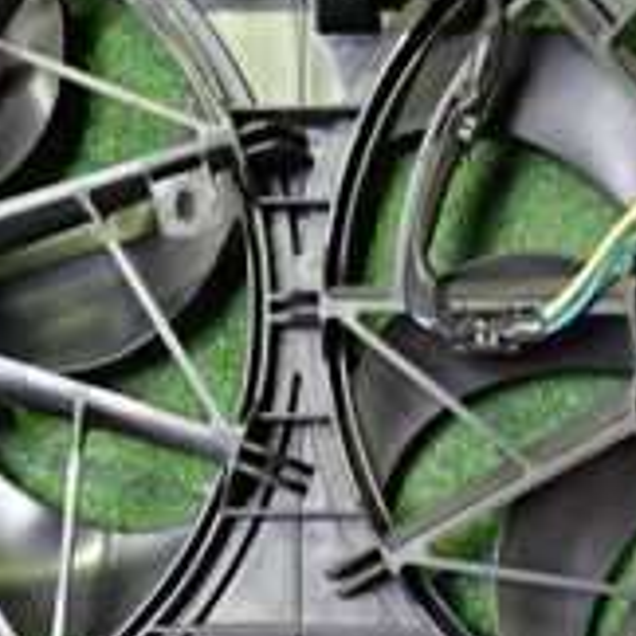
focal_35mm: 98
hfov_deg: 17.7
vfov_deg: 17.7
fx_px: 2037
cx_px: 294
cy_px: 353
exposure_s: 1/30
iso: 320
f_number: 2.3
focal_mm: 5.4
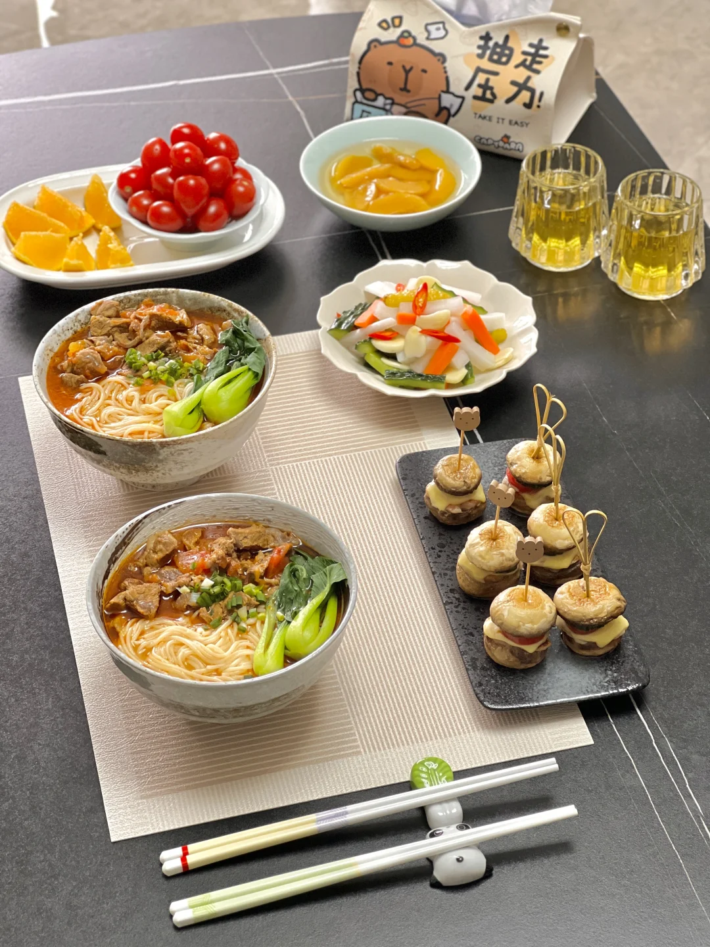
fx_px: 2106
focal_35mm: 77
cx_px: 355
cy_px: 474
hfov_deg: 19.1
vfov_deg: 25.3
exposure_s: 1/40
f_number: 2.8
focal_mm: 9
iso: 200
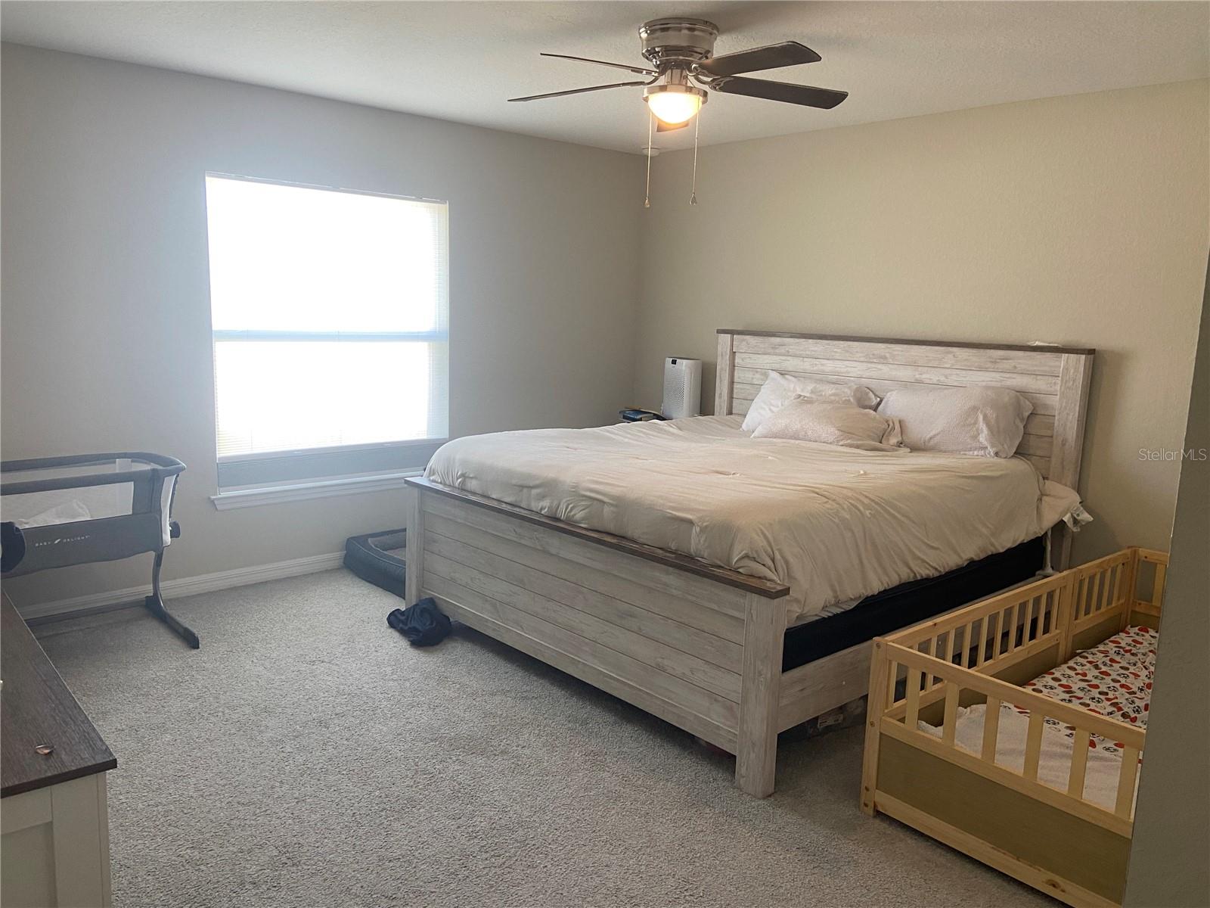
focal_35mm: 26
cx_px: 605
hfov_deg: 67.3
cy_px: 454
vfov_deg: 53.1
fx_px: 909
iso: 80
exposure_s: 1/60
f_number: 1.8
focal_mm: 4.25
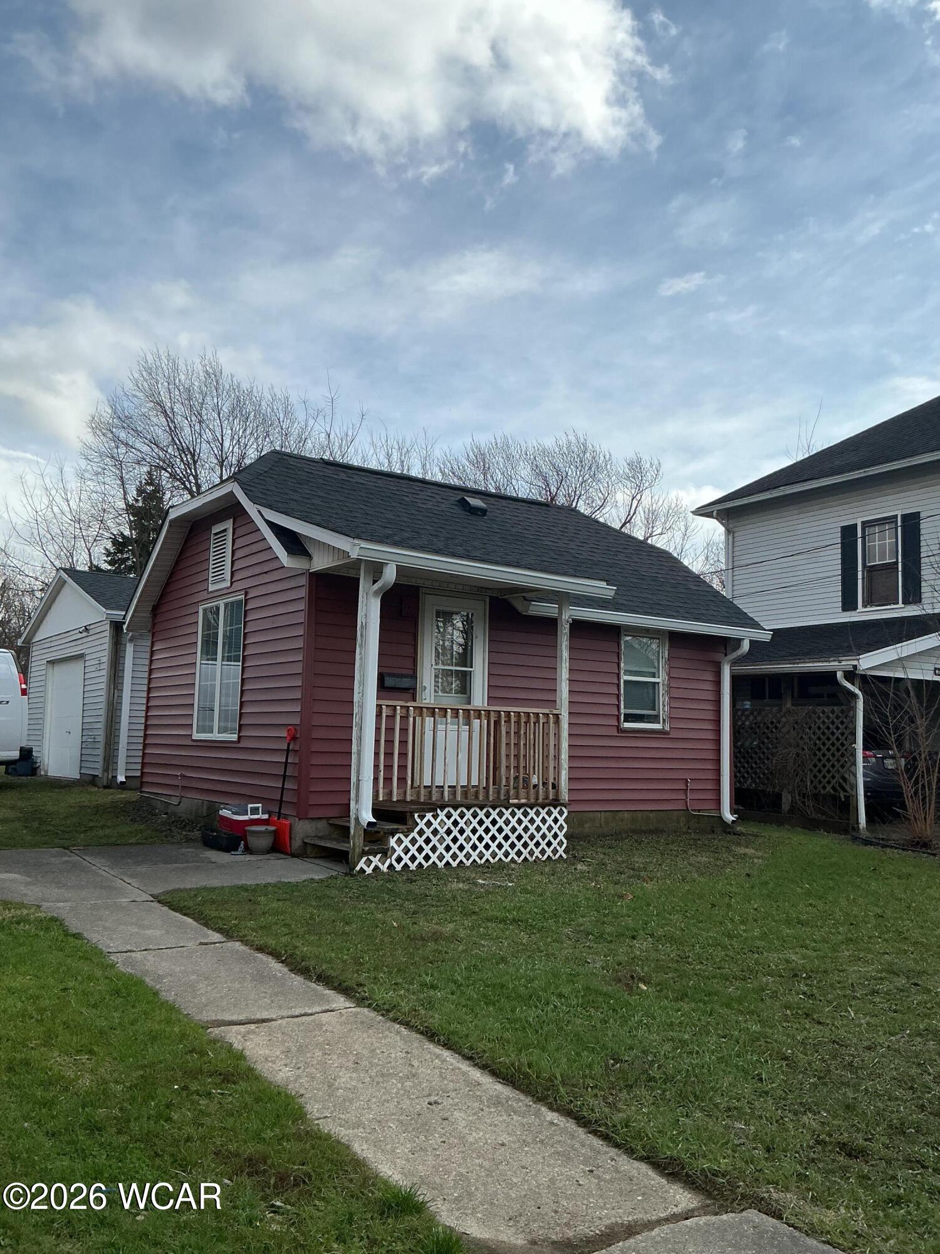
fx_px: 1050
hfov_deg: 48.2
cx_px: 470
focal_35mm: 29
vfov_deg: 61.7
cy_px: 627
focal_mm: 3
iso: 25
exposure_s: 1/3125
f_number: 1.8
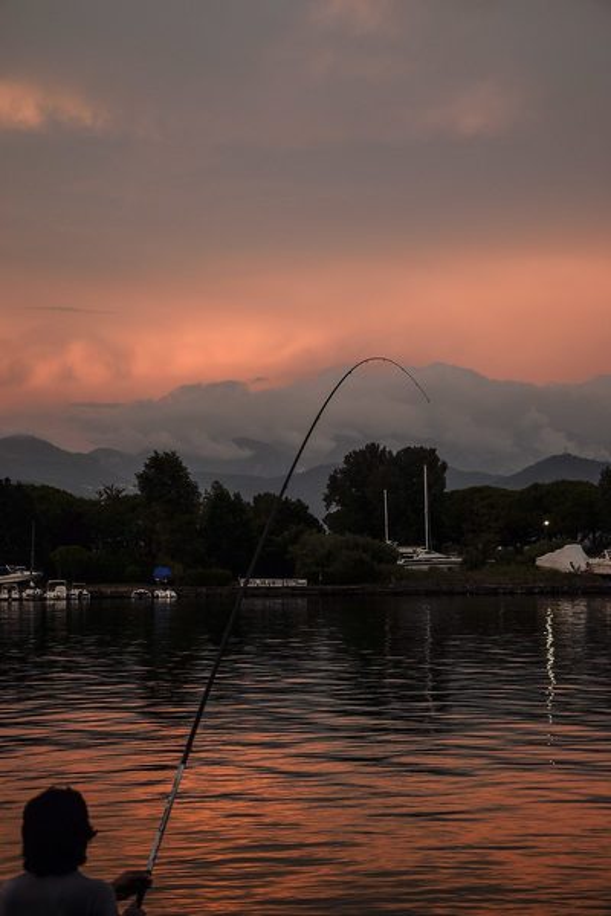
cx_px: 306
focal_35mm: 68
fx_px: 1718
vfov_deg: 29.9
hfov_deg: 20.2
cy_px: 458
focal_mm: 45
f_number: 5
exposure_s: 1/100
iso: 200
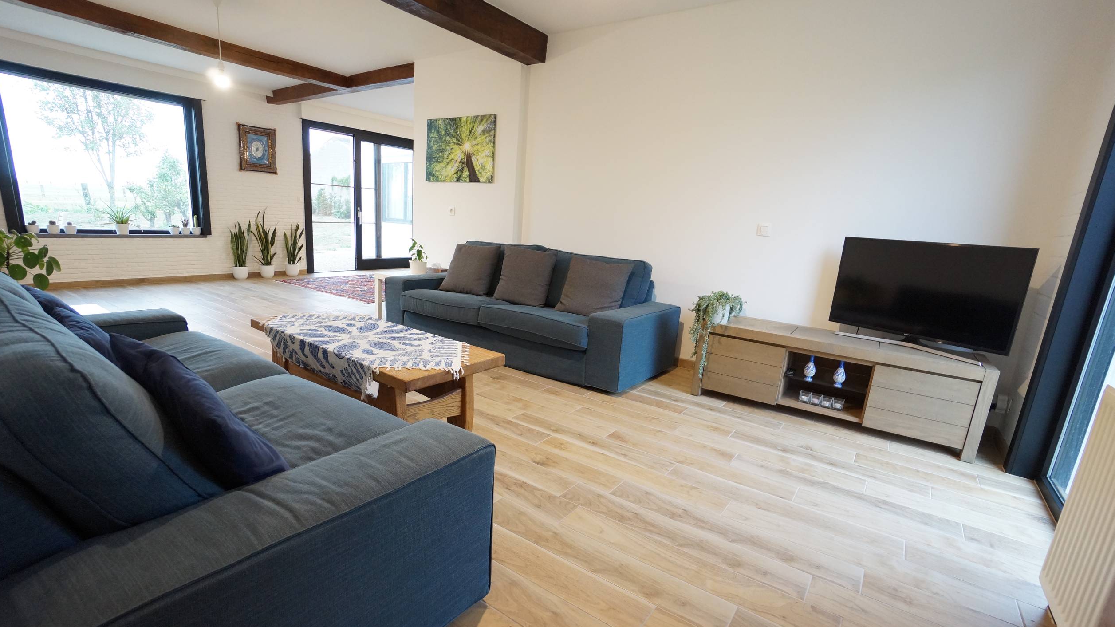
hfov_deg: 99.4
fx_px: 473
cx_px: 550
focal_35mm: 16
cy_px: 342
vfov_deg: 66.9
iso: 1000
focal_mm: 10
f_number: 4
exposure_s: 1/60
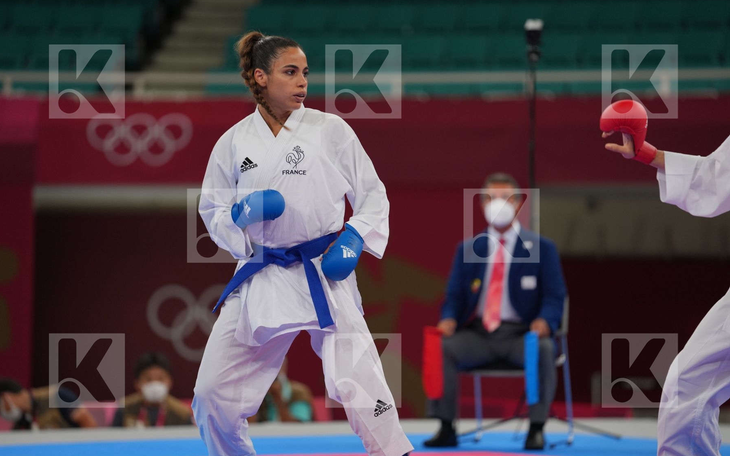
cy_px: 226
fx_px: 4079
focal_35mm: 205
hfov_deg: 10.2
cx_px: 363
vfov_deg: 6.4
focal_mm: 200
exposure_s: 1/1000
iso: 500
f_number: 2.8
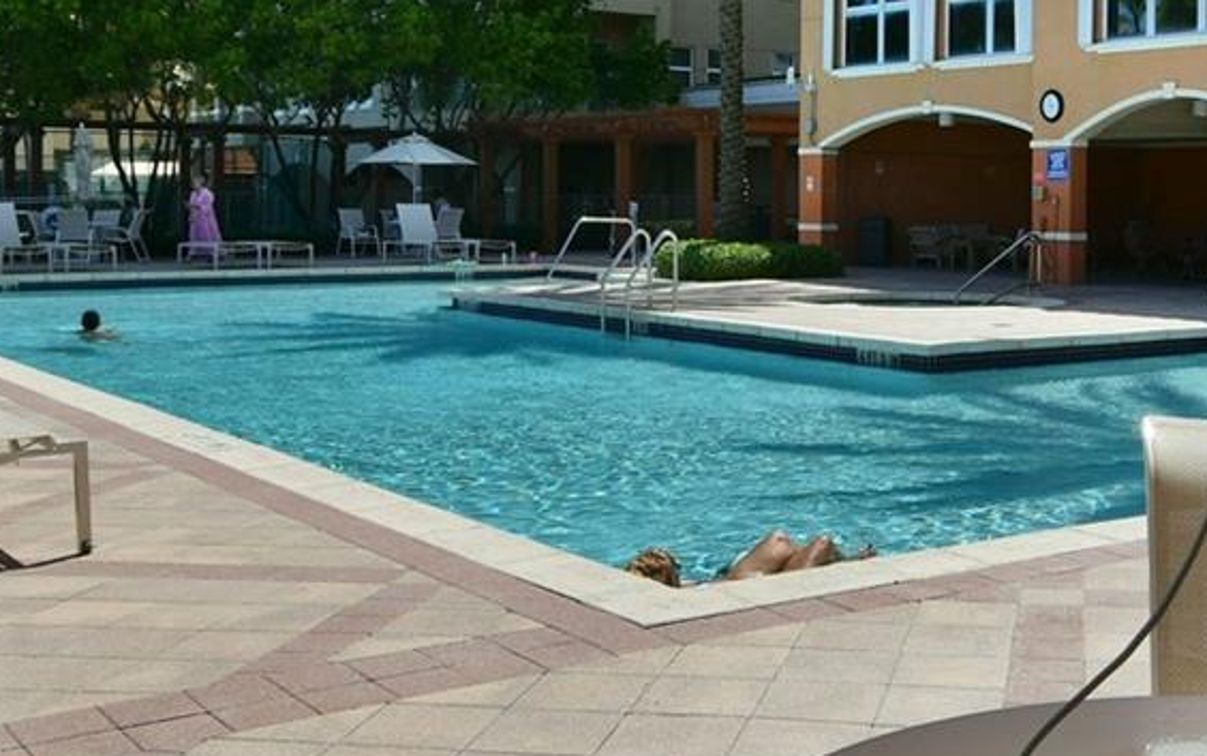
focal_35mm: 52
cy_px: 214
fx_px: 1711
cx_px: 927
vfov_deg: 24.7
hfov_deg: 37.7
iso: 100
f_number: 7.1
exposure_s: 1/500
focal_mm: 12
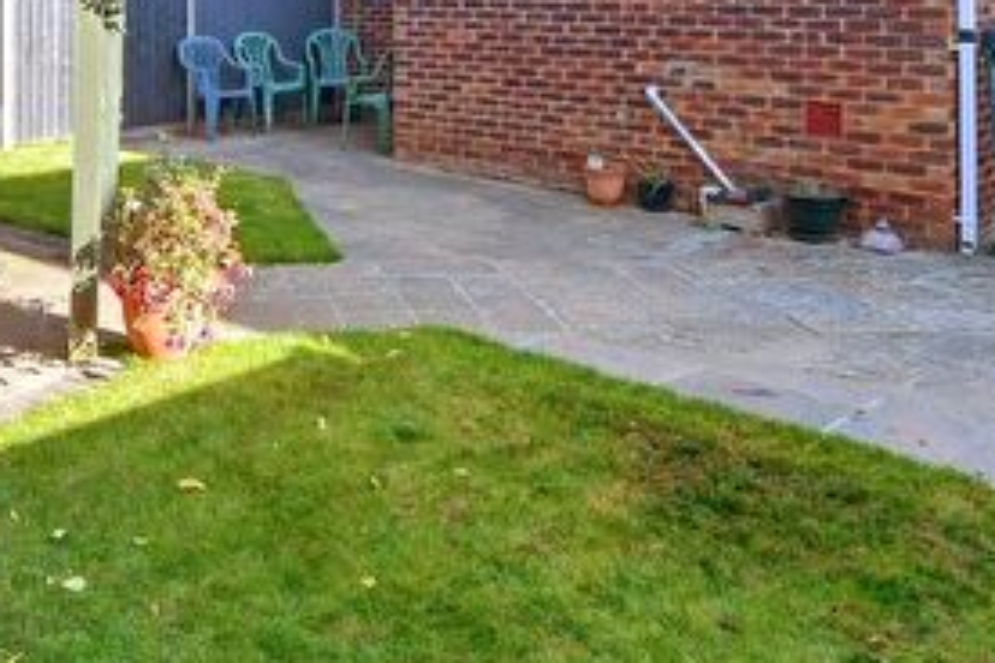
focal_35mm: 38
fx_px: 1050
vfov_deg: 31.5
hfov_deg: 50.0
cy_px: -45
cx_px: 350
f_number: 8
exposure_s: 1/250
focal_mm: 10
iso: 320
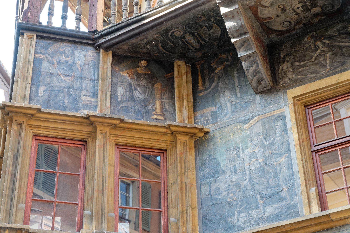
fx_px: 661
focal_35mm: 68
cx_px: 175
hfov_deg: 29.7
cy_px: 116
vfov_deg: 20.0
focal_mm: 68
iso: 2500
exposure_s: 1/100
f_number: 7.1
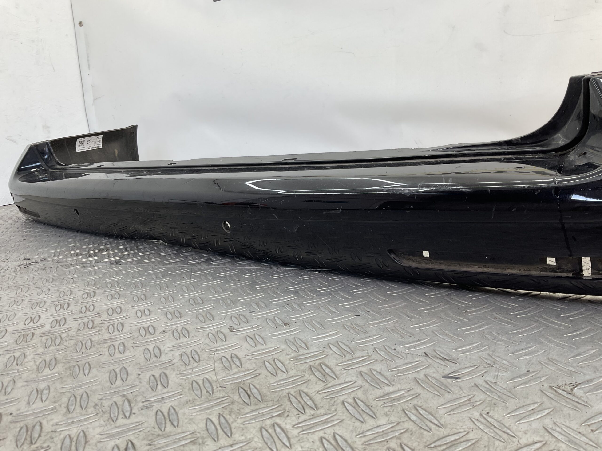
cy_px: 226
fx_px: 504
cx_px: 301
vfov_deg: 48.2
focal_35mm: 29
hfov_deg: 61.7
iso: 20
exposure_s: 1/120
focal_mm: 3
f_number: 1.8
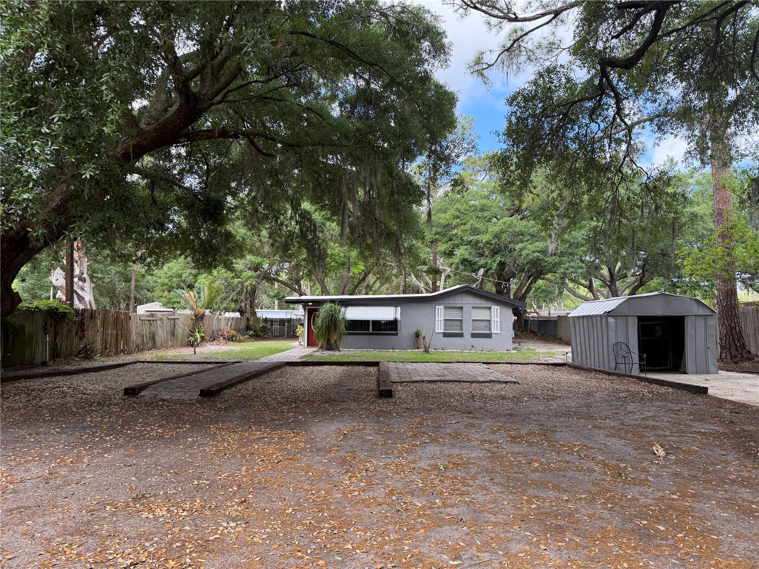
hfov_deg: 71.6
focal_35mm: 24
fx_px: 526
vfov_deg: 56.8
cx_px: 380
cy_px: 284
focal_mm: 6.76
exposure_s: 1/780
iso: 100
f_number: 1.78
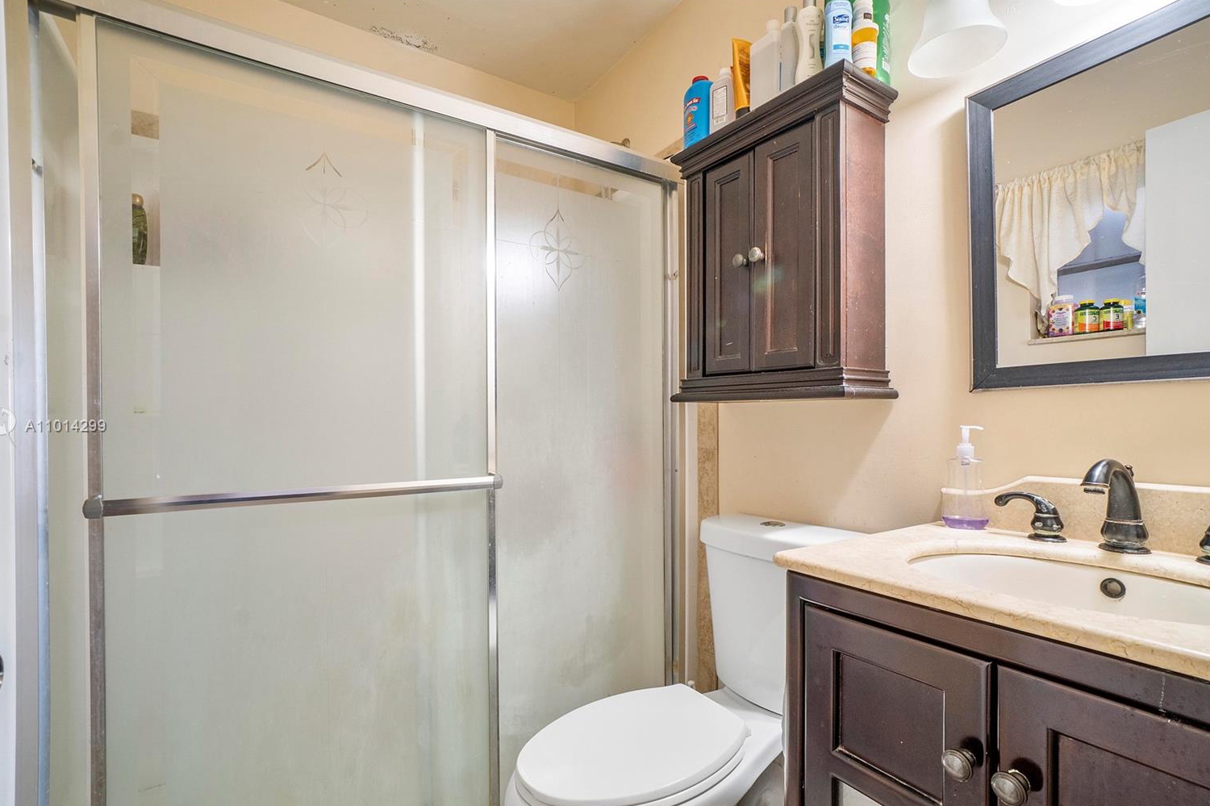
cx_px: 624
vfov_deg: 73.6
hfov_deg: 96.7
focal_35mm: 16
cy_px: 427
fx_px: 538
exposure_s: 1
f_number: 11
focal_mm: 10
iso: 320
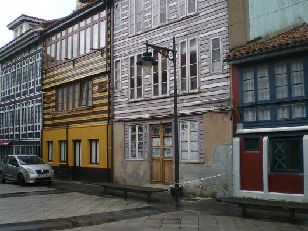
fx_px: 338
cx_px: 154
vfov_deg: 37.7
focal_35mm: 38
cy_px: 116
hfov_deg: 49.0
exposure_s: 1/160
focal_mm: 6.3
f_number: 3.1
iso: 64
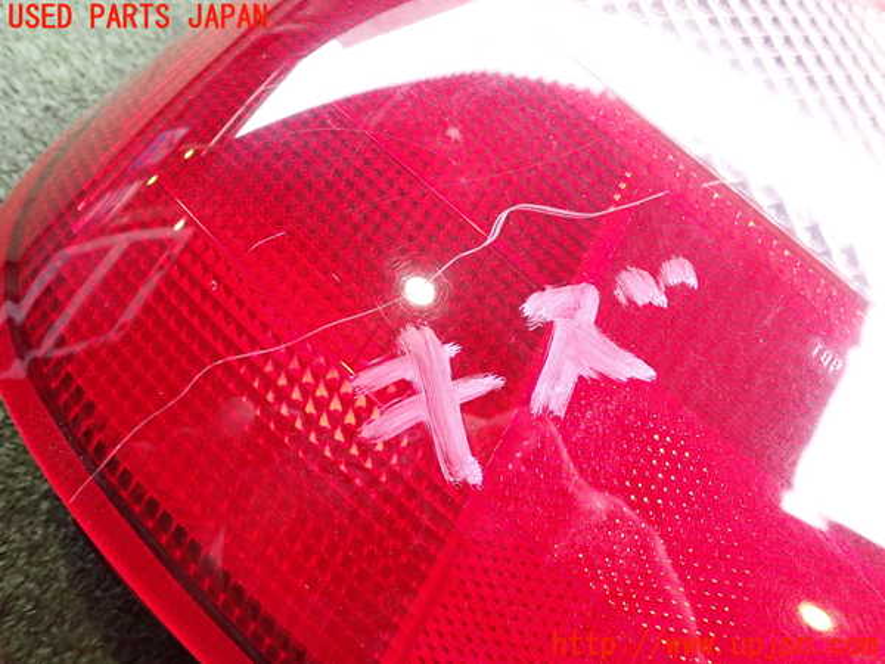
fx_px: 767
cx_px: 442
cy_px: 332
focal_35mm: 30
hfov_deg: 60.0
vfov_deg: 46.8
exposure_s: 1/125
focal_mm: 5.4
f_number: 2.3
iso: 320
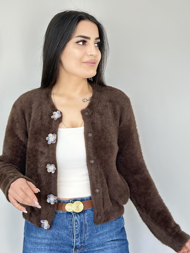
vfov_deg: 29.8
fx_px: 476
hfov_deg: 22.6
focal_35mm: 65
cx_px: 93
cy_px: 125
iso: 80
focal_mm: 6.86
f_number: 1.78
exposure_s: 1/100
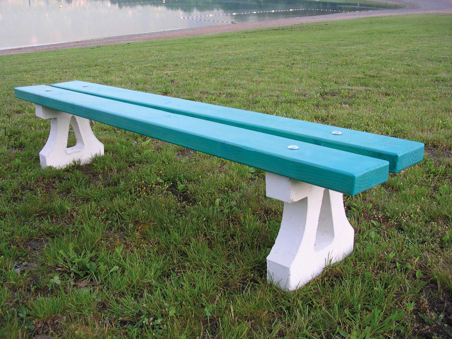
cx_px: 226
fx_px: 483
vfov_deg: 38.7
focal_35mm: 37
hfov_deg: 50.1
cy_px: 170
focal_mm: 5.6
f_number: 2.7
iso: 100
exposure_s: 1/110
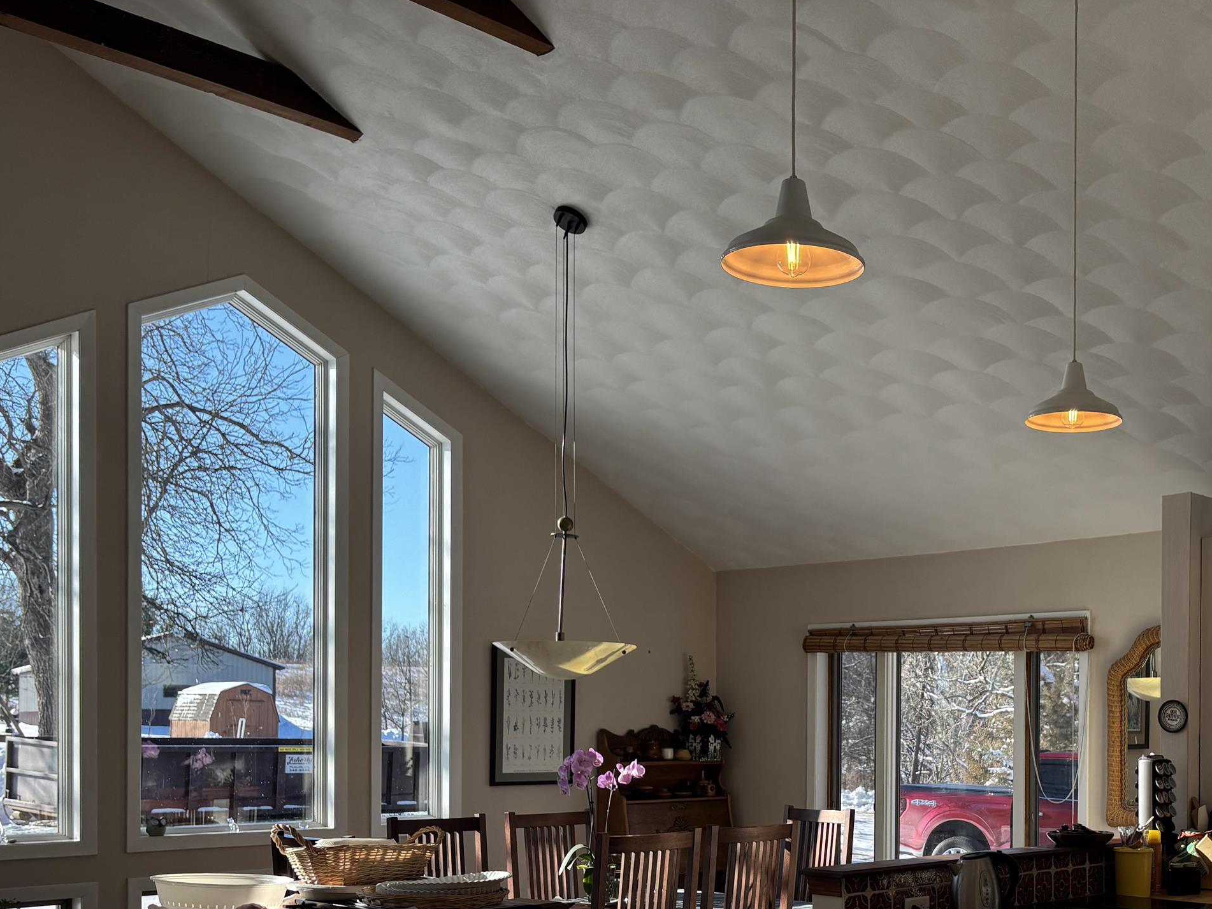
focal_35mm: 42
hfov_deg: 43.4
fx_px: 1470
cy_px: 729
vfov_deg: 33.3
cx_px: 906
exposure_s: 1/587
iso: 50
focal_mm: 5.96
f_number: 1.6
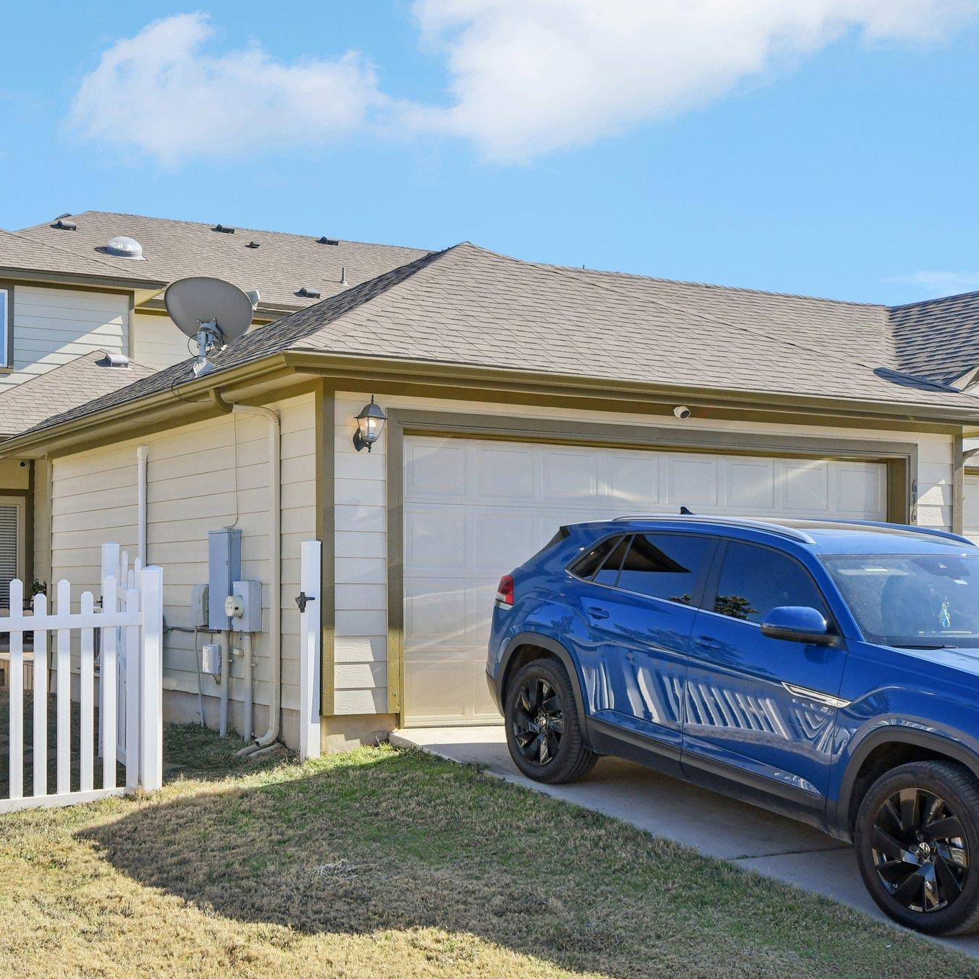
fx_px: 1472
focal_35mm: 46
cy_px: 489
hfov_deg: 36.4
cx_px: 325
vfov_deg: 36.8
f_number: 8
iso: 400
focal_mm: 24
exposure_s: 1/640
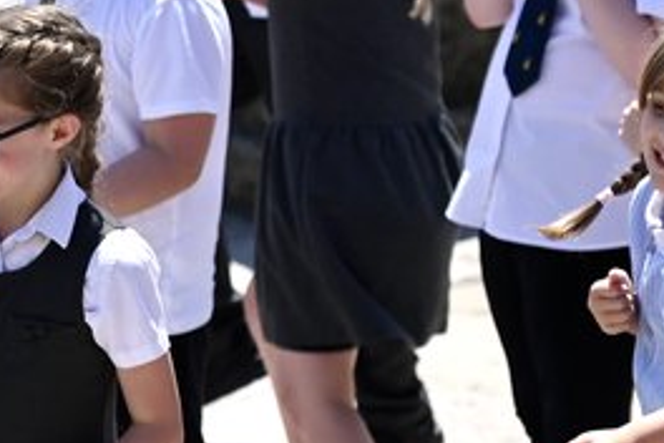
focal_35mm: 418
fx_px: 7709
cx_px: -277
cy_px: 81
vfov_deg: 3.3
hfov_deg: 4.9
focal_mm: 102
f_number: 2.8
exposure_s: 1/8000
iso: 450
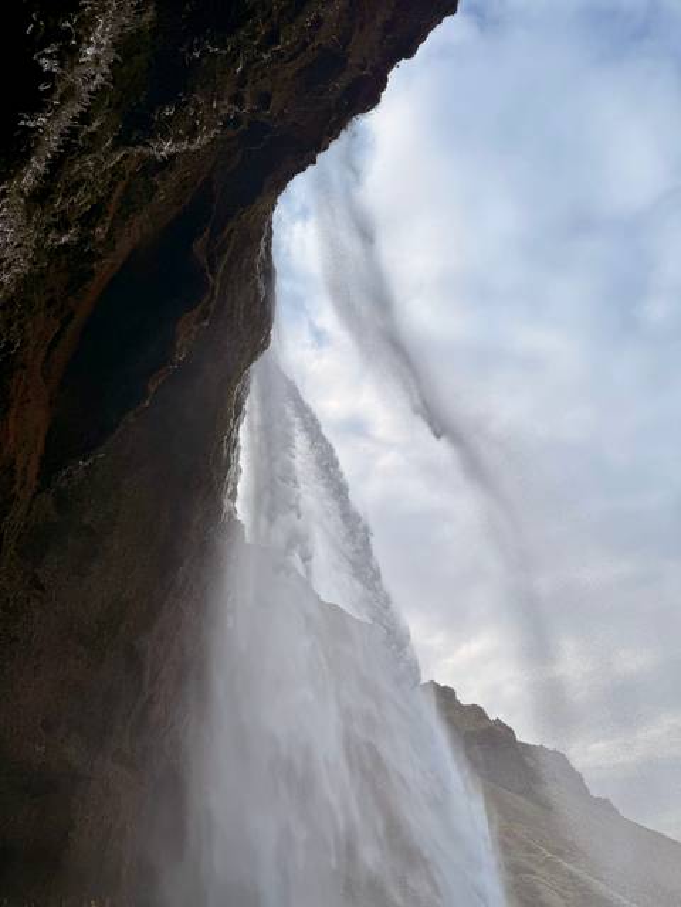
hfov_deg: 56.8
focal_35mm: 24
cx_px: 340
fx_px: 630
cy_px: 454
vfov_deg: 71.6
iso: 80
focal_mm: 6.76
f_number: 1.78
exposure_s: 1/2801
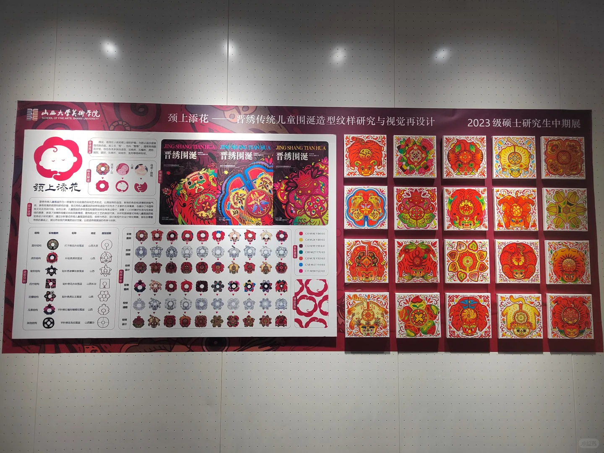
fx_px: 401
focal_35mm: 23
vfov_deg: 58.9
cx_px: 302
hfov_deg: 73.9
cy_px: 226
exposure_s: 1/100
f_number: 1.9
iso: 230
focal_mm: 5.52
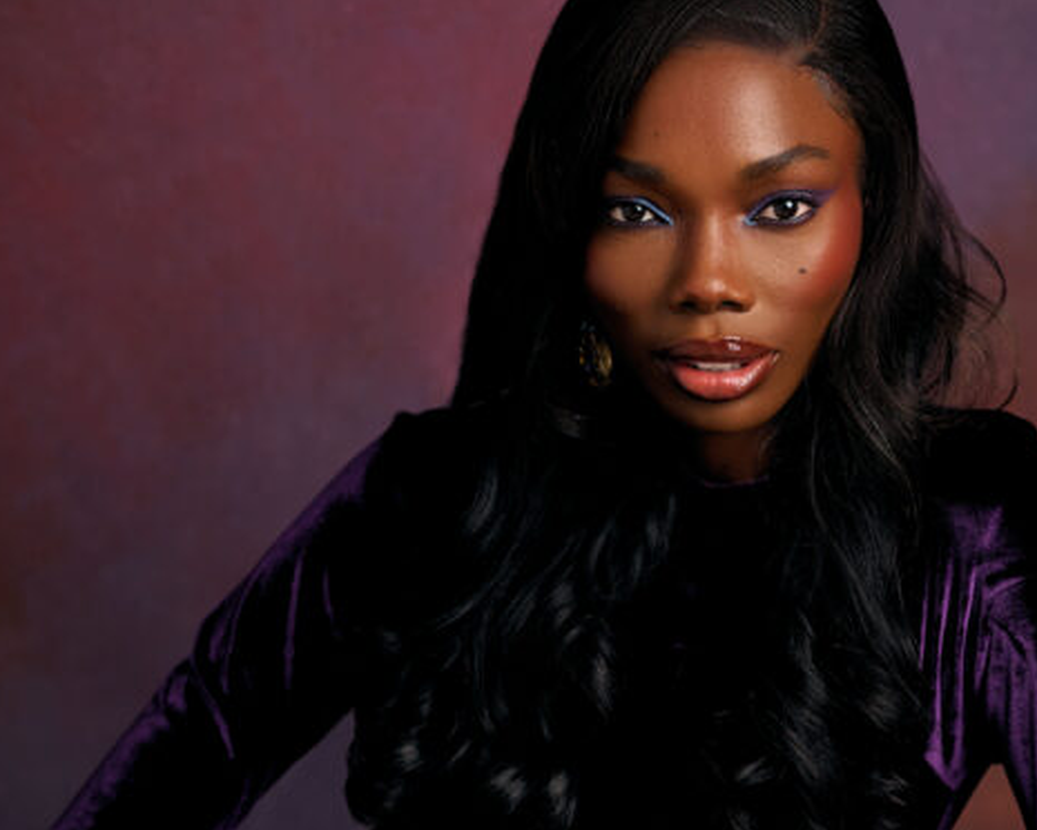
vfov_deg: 12.6
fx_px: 3714
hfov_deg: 15.9
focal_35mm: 121
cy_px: 797
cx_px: 598
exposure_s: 1/200
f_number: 2.5
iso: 32
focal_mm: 50
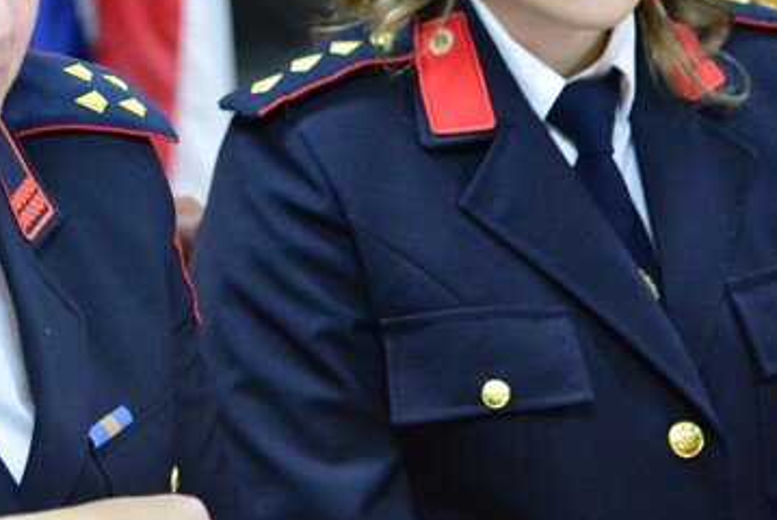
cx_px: 87
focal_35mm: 215
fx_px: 4644
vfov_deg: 6.4
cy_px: 24
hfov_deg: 9.5
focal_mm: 92
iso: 6400
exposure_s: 1/60
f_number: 4
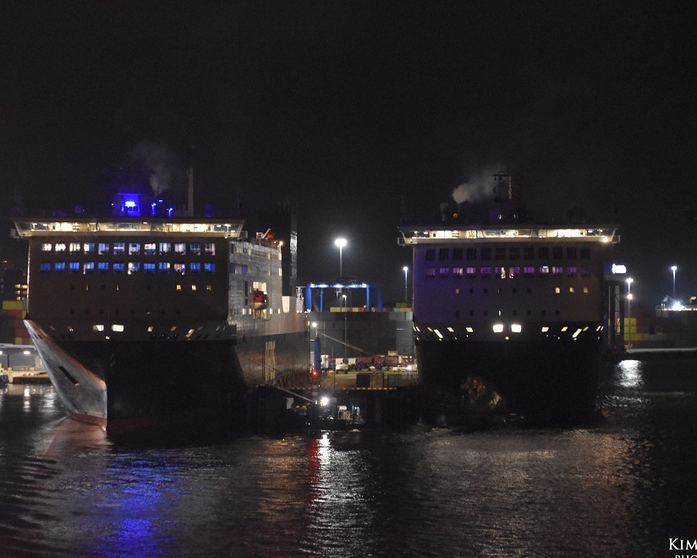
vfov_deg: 10.4
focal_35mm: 149
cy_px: 279
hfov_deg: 13.0
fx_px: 3066
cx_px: 338
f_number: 5.6
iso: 6400
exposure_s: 1/25
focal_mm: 85
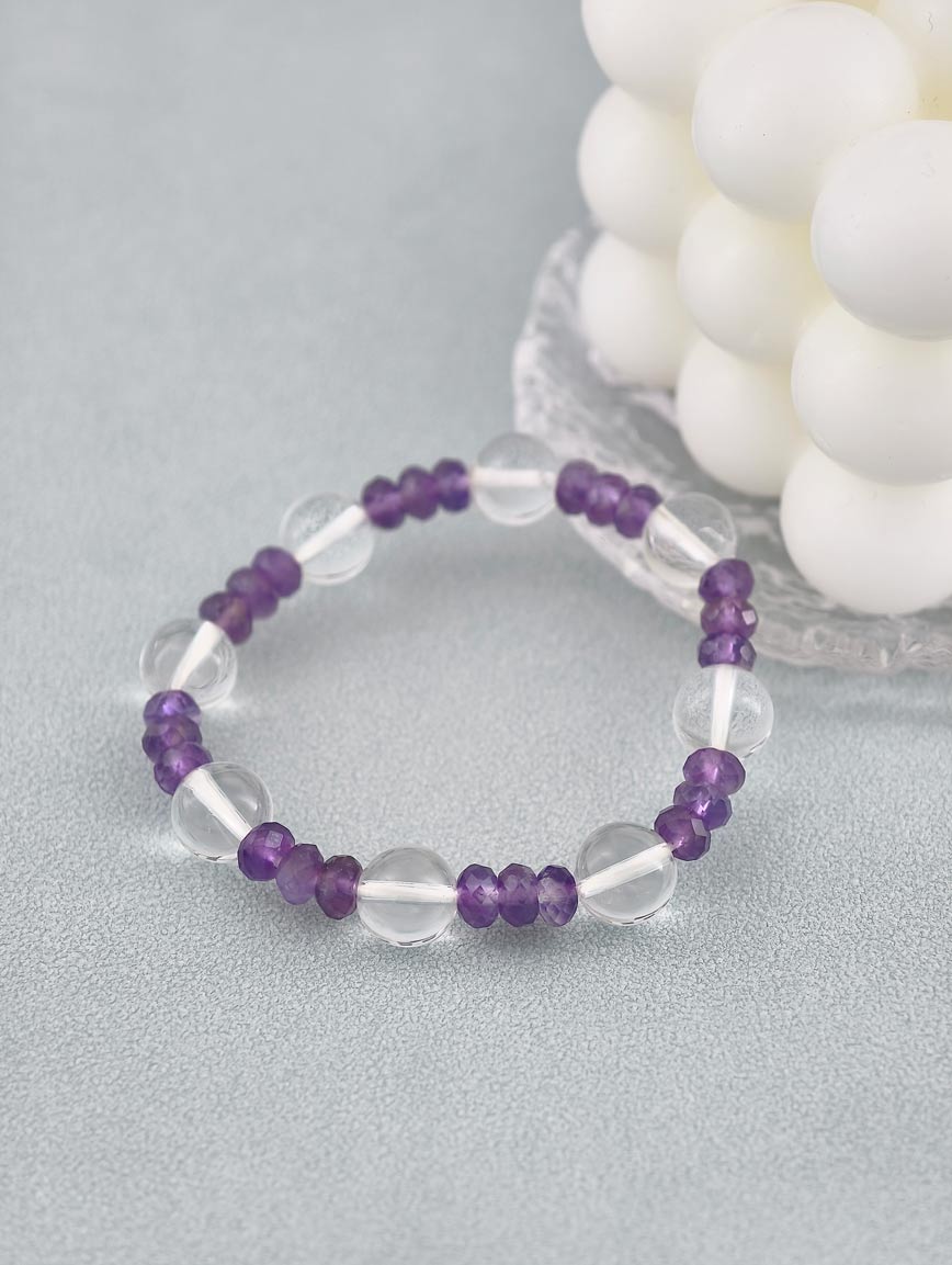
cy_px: 632
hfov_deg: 17.4
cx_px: 476
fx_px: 3109
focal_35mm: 85
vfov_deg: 23.0
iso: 125
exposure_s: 1/160
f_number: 2.67
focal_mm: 22.48
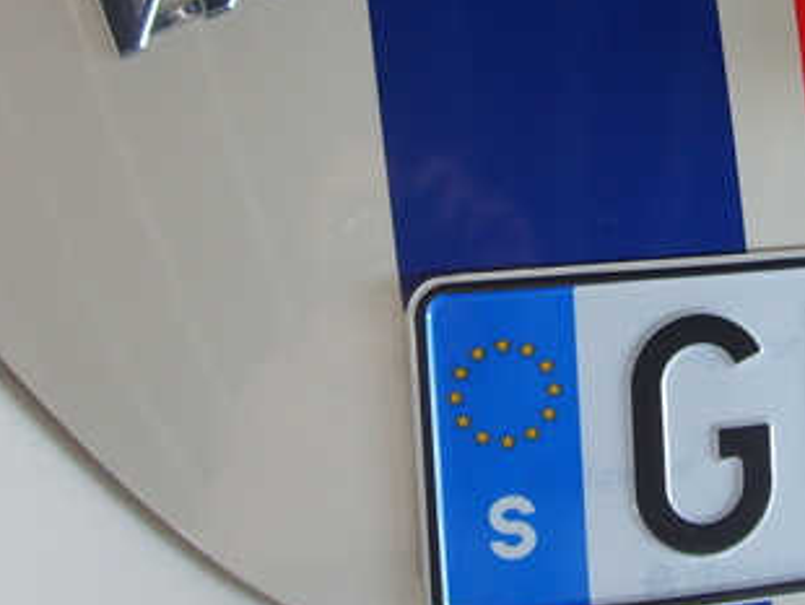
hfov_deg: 30.7
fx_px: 1443
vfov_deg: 23.4
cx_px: 584
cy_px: 130
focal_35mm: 62
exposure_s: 1/30
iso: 106
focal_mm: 5.8
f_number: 2.8
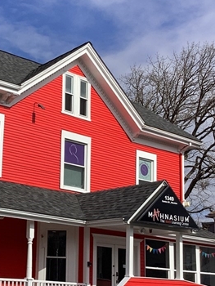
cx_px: 14
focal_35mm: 68
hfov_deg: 21.1
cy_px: 176
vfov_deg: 28.5
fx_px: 562
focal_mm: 3.3
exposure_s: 1/2262
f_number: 2.4
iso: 25
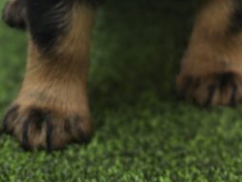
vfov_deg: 14.6
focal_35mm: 92
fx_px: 643
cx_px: 160
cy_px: -118
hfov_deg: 21.2
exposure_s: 1/120
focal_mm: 6.3
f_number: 1.7
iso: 40
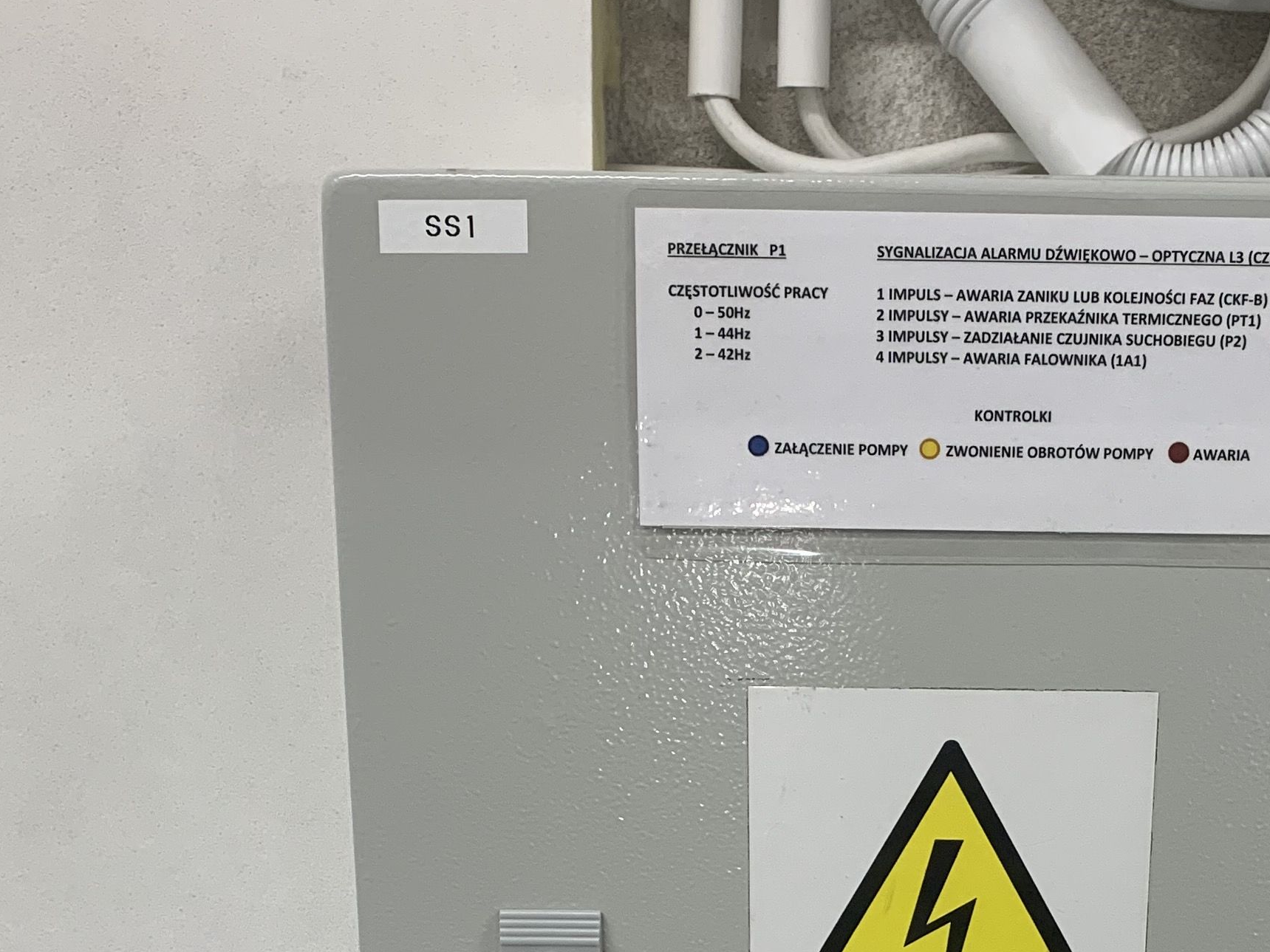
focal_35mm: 61
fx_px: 2238
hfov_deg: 31.2
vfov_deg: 22.2
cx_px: 921
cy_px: 1143
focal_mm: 4.25
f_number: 1.8
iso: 64
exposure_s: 1/122
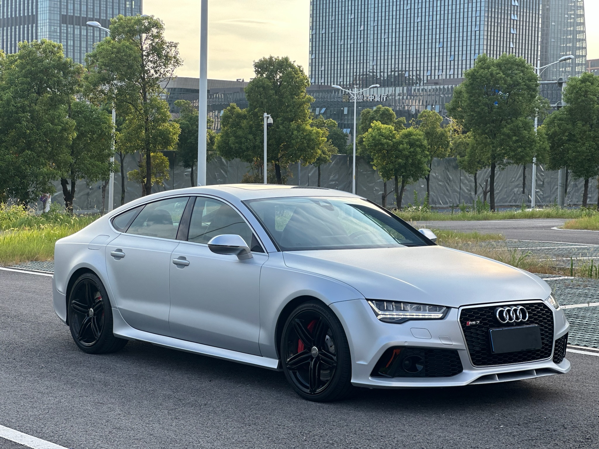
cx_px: 300
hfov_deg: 25.3
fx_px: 1332
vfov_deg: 19.1
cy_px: 224
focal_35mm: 77
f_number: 2.8
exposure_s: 1/147
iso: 20
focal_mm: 9
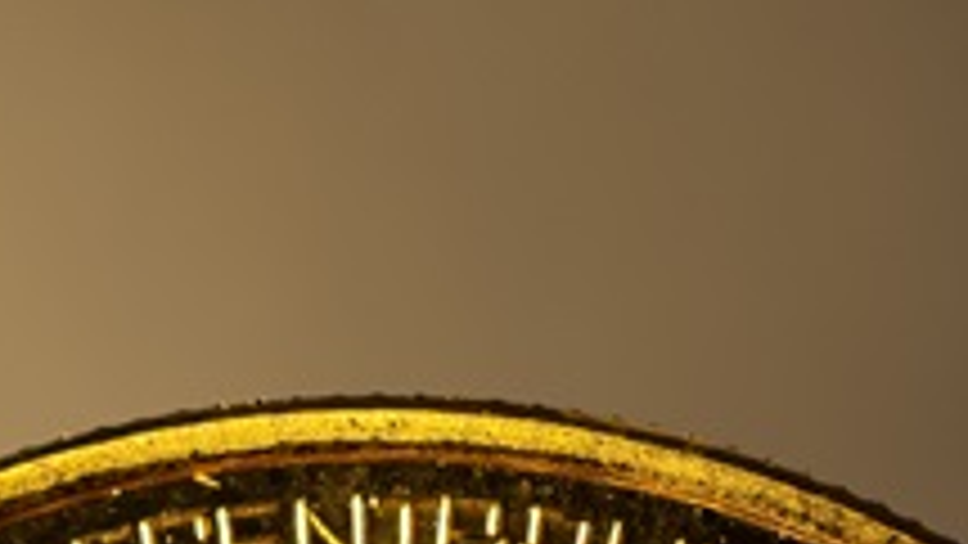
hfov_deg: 6.1
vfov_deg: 3.4
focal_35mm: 351
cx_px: -320
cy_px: 987
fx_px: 9010
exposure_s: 1/100
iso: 400
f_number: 8
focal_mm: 60
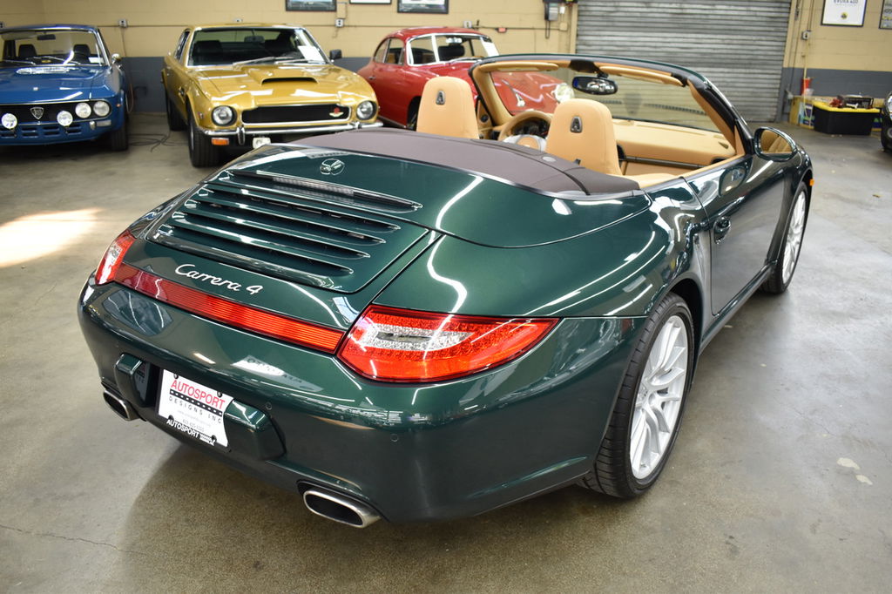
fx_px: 780
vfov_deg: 41.7
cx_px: 446
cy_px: 297
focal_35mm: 32
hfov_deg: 59.5
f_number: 3.8
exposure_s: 1/30
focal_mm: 21
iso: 720
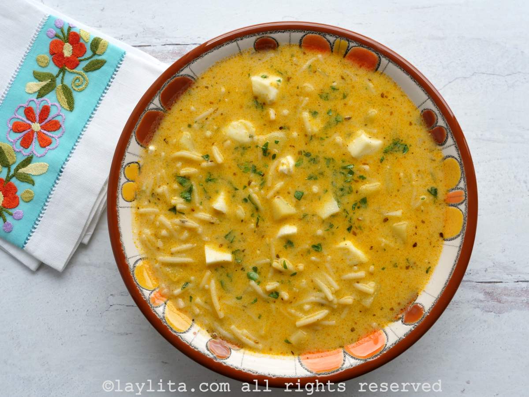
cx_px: 264
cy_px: 198
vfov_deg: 37.7
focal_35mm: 38
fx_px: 581
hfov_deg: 49.0
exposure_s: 1/60
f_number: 6.3
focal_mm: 19
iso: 250
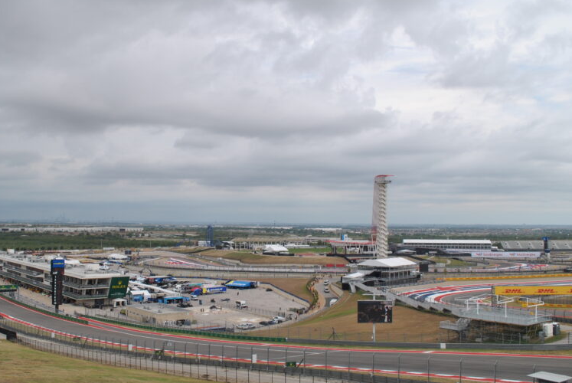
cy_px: 191
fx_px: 589
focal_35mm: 37
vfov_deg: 36.0
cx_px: 238
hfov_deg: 51.6
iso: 100
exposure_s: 1/250
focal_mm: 18
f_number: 8
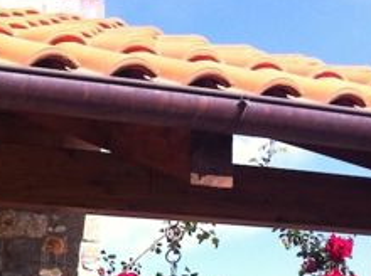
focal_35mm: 112
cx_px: -159
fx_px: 1198
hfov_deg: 16.3
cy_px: 421
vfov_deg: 12.5
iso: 80
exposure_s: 1/580
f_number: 2.8
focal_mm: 3.85
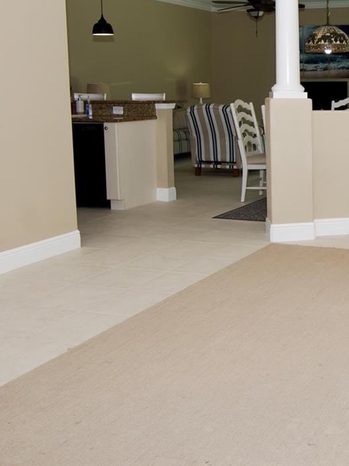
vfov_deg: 40.0
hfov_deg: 28.5
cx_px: 367
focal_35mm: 47
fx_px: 632
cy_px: 161
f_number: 5
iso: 200
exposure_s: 1/100
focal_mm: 14
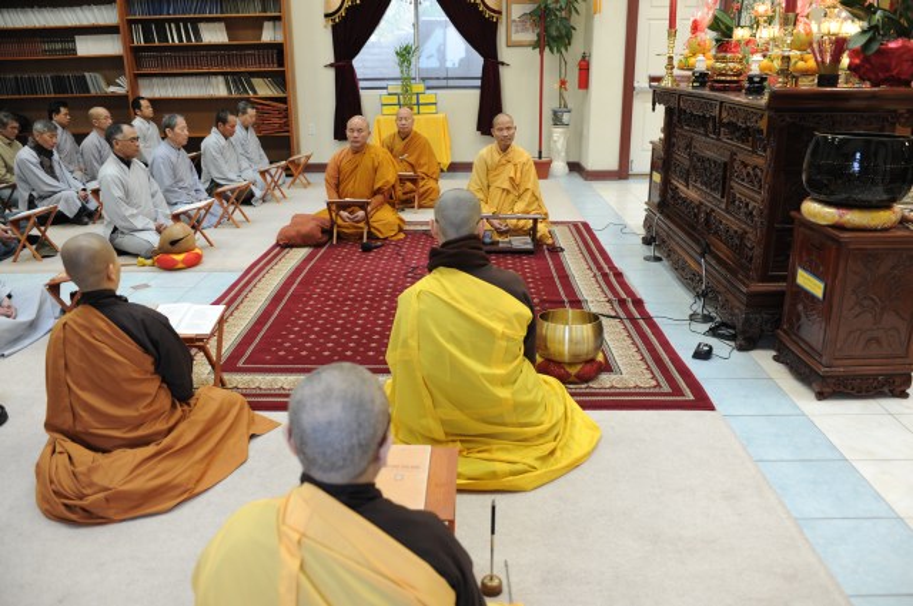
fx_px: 709
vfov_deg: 46.3
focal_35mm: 28
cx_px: 456
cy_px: 303
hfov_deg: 65.5
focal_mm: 28
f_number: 4
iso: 800
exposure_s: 1/40
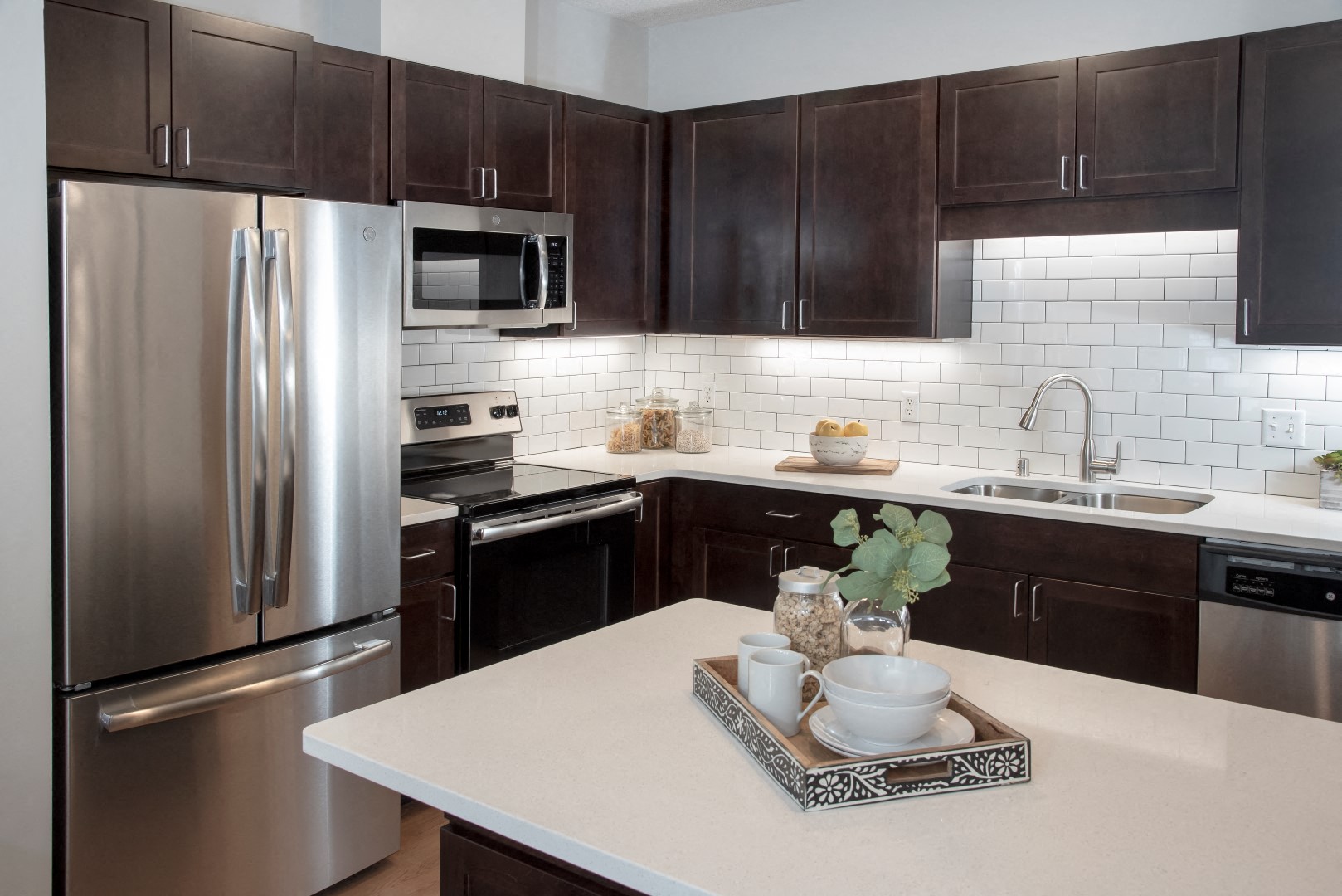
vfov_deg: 43.6
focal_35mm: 30
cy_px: 448
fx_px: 1119
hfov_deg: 61.9
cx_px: 671
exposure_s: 1/25
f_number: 10
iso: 640
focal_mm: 30
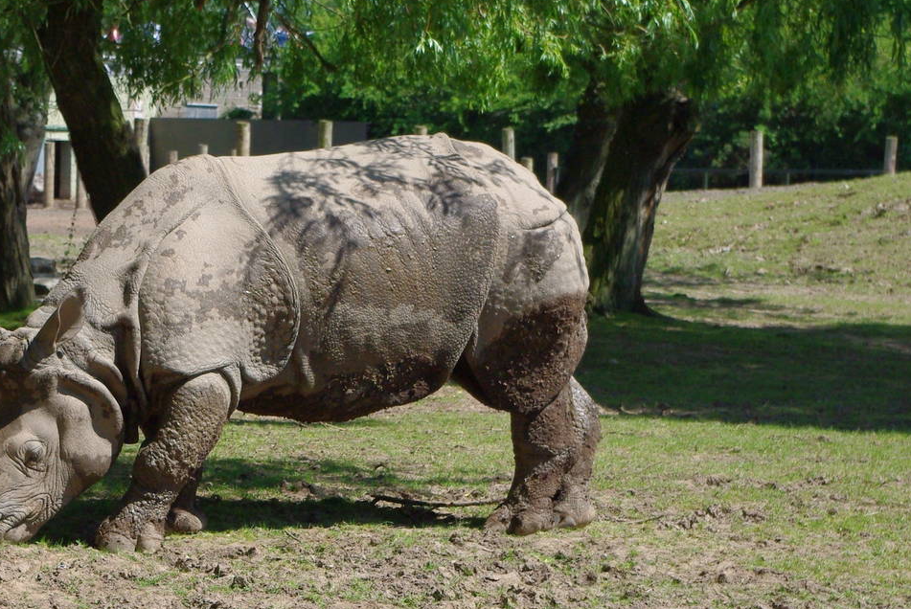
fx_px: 3495
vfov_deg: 10.0
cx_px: 263
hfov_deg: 14.8
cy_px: 353
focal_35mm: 138
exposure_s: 1/1000
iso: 400
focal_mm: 55
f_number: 8
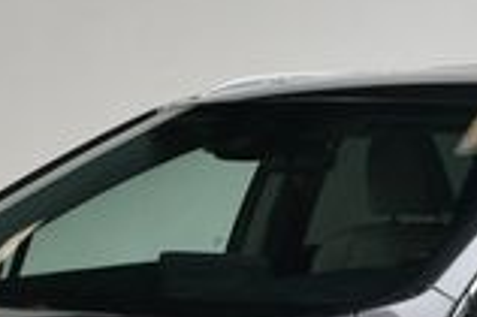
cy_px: 525
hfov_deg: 12.7
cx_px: 275
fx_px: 2144
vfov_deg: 8.2
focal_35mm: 162
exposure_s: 1/160
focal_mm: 27
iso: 100
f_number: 11
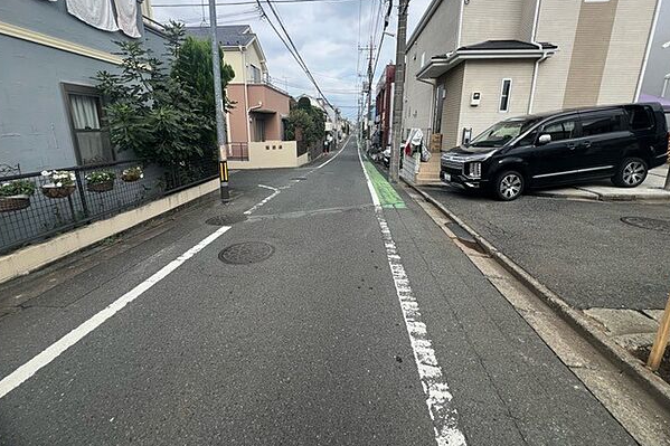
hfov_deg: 104.3
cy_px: 194
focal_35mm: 14
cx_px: 331
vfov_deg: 80.8
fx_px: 260
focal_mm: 1.57
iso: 32
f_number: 1.8
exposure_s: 1/797
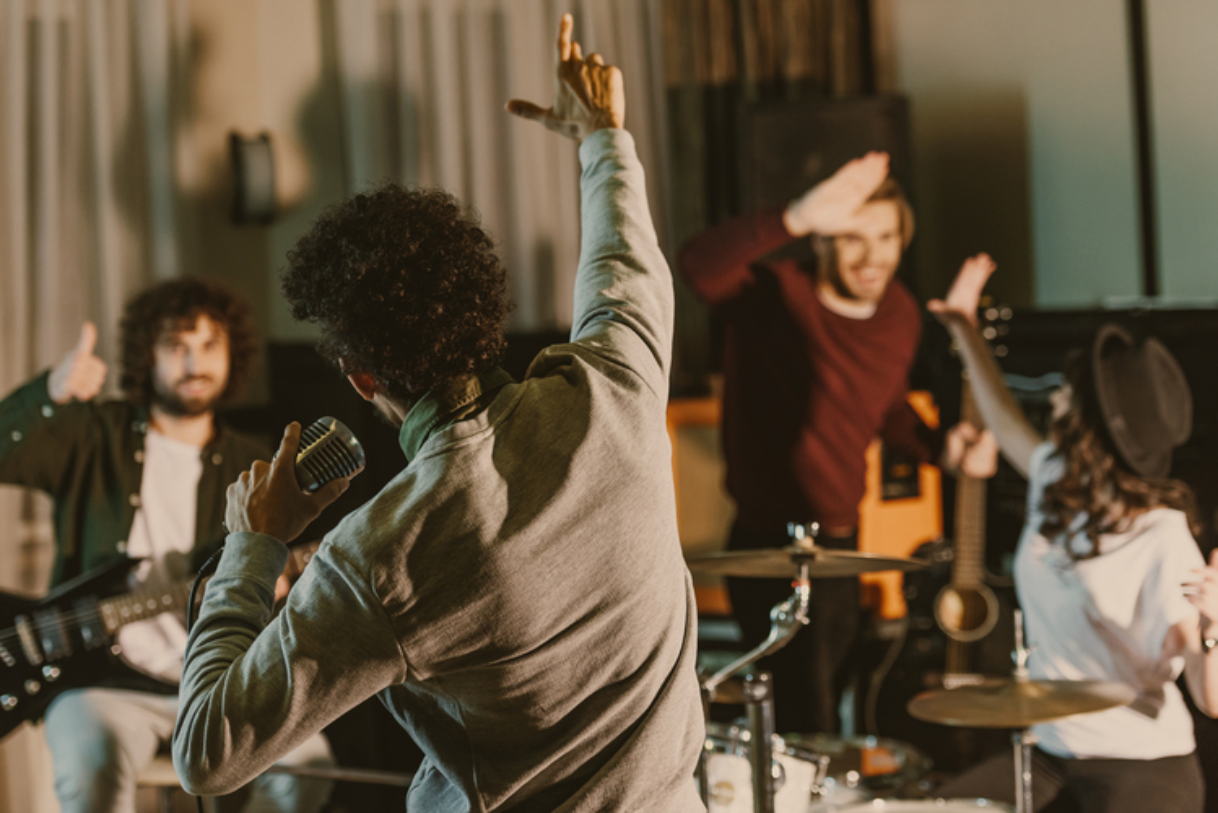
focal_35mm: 95
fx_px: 3215
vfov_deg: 14.4
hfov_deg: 21.5
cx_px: 609
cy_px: 406
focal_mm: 95
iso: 500
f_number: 3.2
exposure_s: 1/160
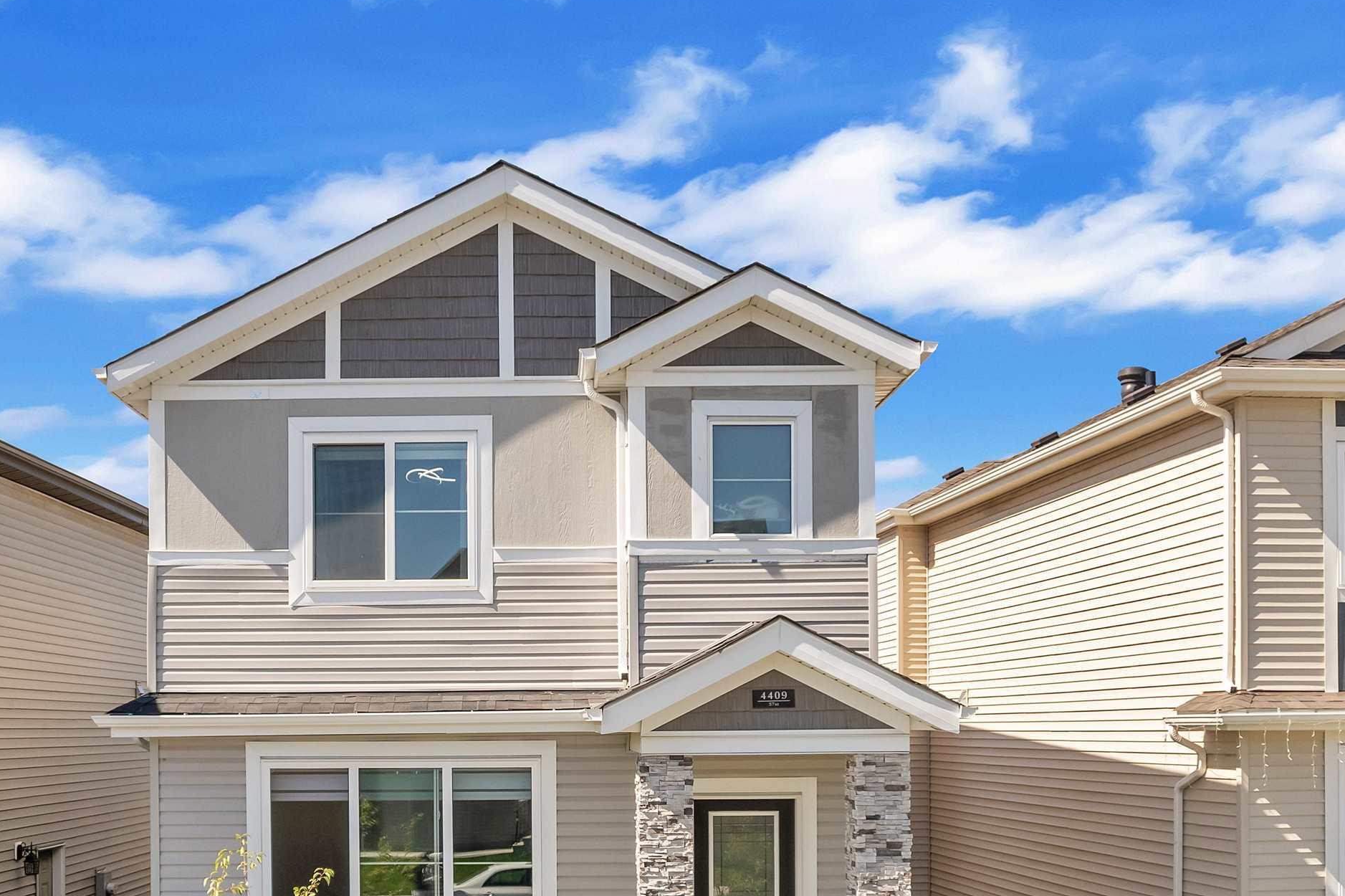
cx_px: 537
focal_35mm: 36
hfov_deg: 52.8
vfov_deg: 35.6
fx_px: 1344
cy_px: 723
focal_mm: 8.38
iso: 200
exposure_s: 1/2500
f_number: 2.4
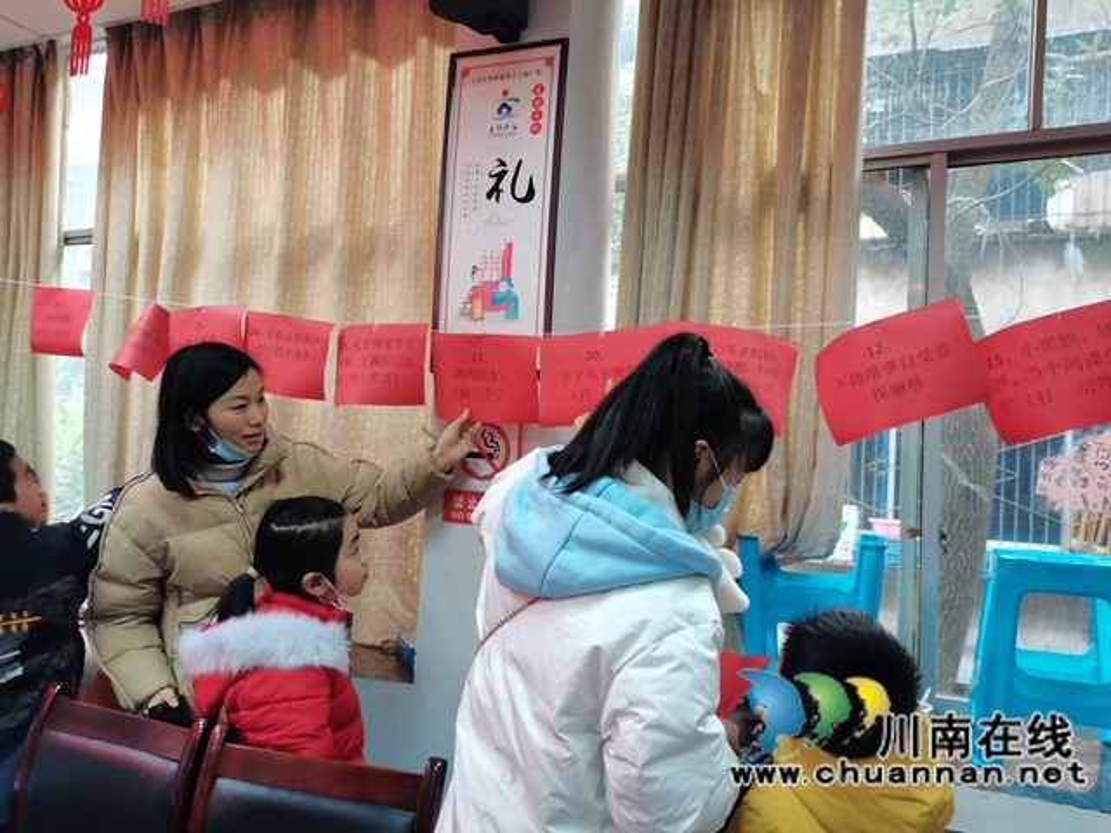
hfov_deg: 67.3
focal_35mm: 26
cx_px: 556
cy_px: 416
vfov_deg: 53.1
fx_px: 834
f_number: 1.8
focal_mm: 5.58
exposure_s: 1/33.3
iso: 400
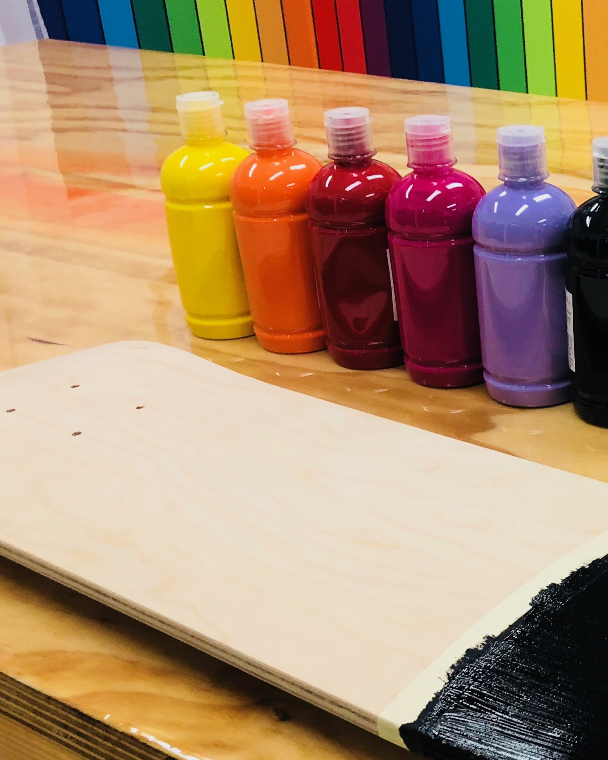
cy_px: 364
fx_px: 1305
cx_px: 689
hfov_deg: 24.3
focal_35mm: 58
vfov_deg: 32.5
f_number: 1.8
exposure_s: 1/33
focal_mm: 3.99
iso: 25
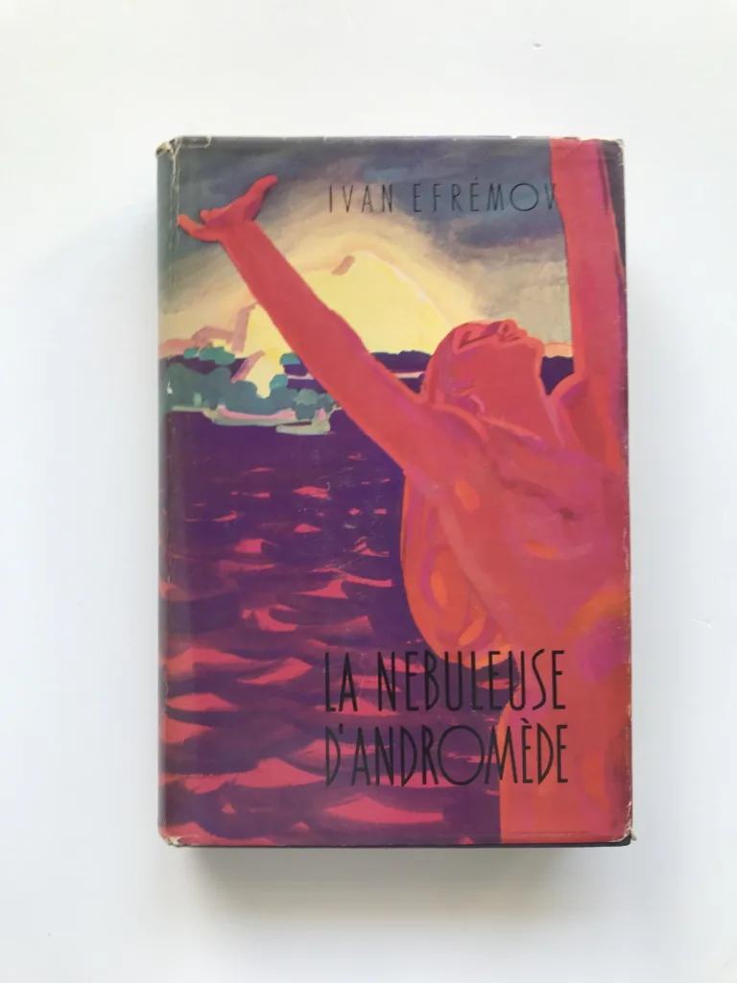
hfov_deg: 49.7
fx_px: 795
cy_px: 492
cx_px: 368
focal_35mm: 28
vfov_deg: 63.4
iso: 25
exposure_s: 1/50
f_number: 1.8
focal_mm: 3.99
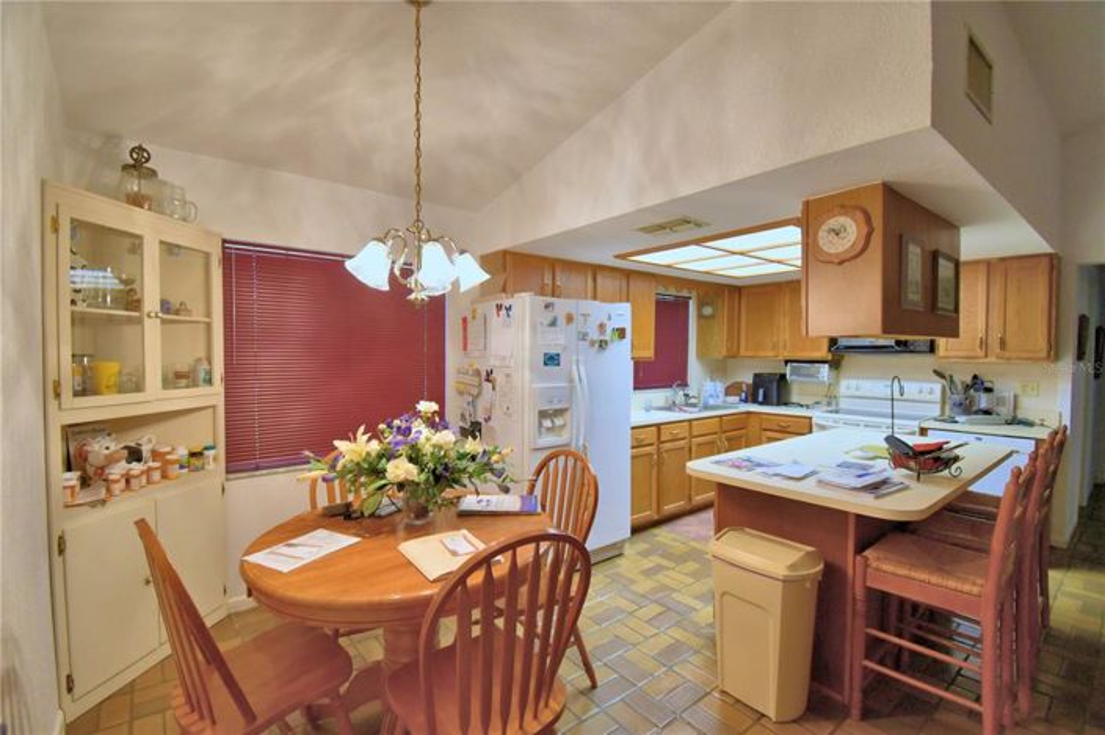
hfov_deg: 100.4
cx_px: 552
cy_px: 368
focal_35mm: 15
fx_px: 460
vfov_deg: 77.2
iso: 400
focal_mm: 10
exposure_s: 1/40
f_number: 4.5
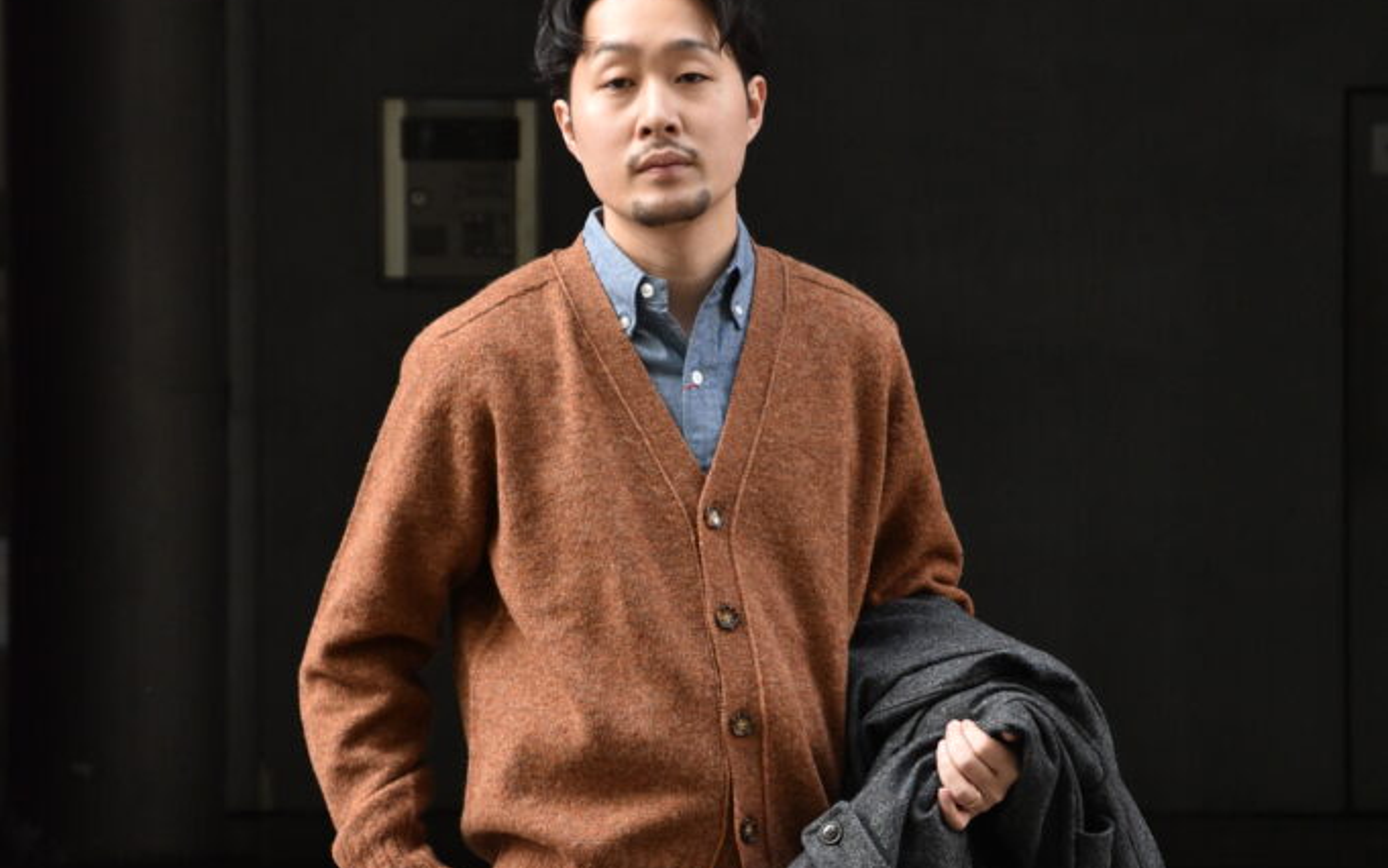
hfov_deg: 10.1
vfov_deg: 6.3
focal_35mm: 207
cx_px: 693
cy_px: 426
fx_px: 7832
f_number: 5.6
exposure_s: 1/250
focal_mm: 90
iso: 800
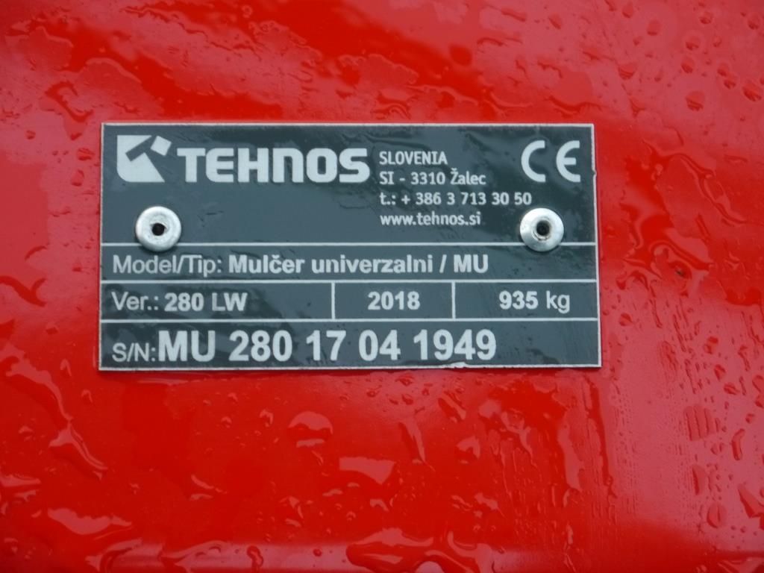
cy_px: 286
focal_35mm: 84
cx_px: 382
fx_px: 1854
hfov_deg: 23.3
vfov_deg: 17.6
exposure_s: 1/80
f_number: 5.6
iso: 1250
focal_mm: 42
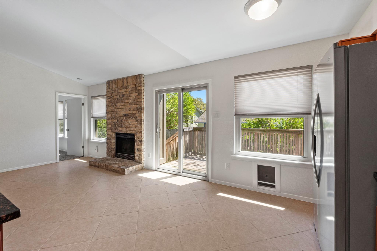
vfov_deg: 77.3
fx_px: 157
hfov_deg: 100.4
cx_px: 188
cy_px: 126
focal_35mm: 15
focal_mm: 10
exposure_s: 1/1.25
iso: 250
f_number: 11
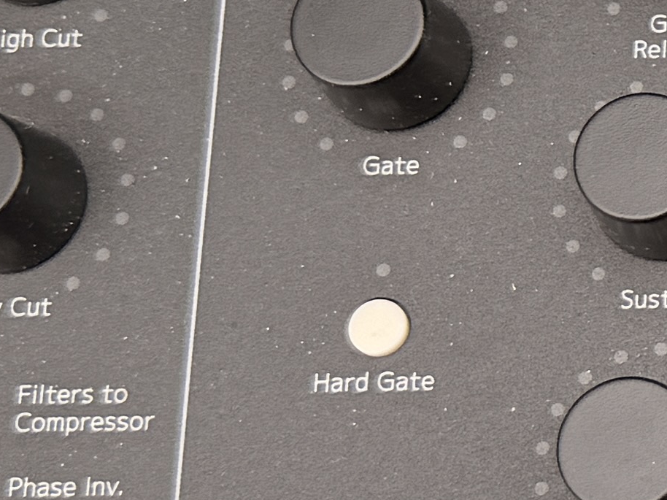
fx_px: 2890
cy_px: 28
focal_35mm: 150
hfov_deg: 11.8
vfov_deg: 9.8
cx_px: 1341
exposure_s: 1/464
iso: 80
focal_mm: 6.76
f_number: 1.78
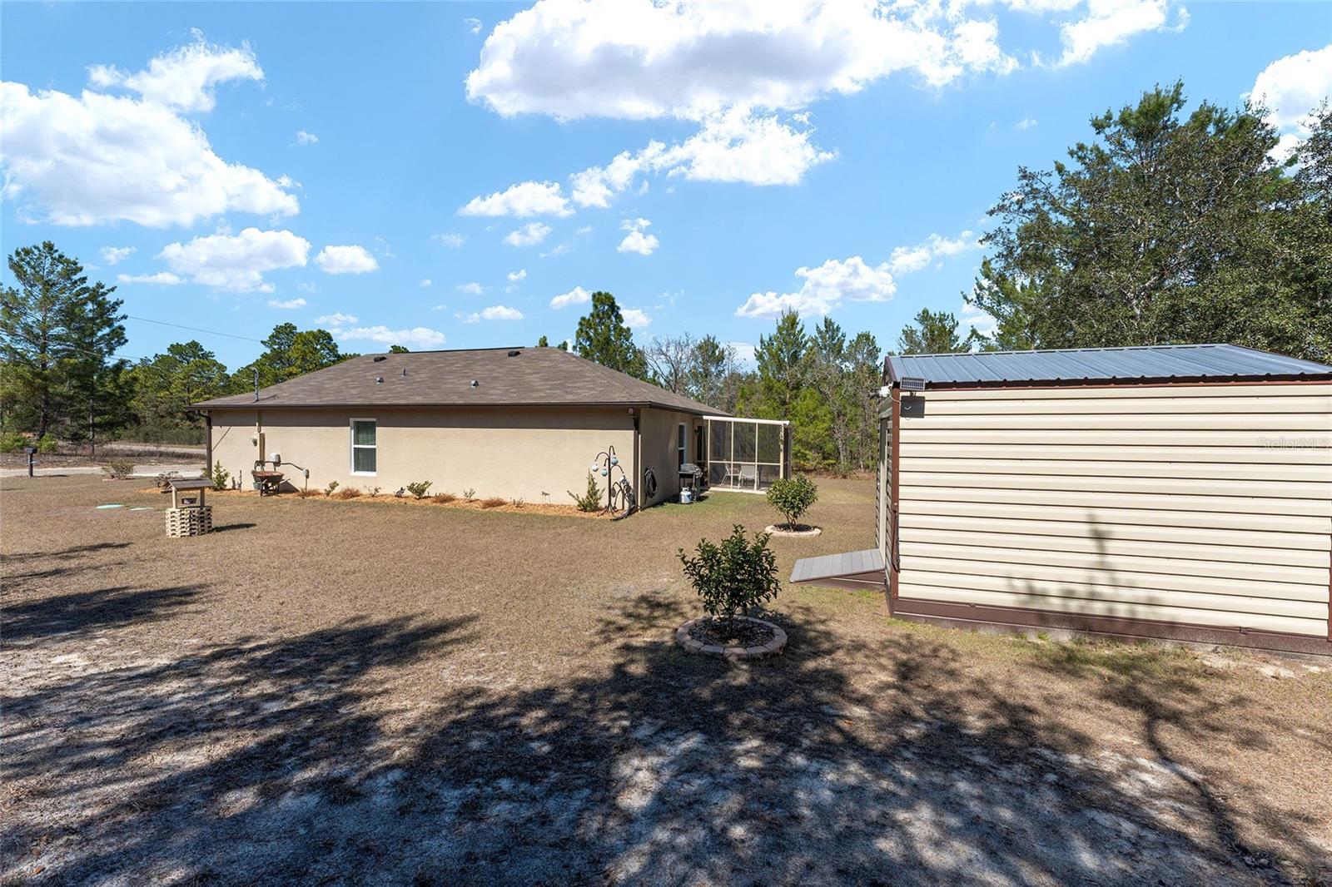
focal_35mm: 14
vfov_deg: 81.2
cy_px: 444
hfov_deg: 104.3
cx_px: 666
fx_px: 518
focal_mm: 14
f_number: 7.1
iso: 400
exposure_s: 1/1600
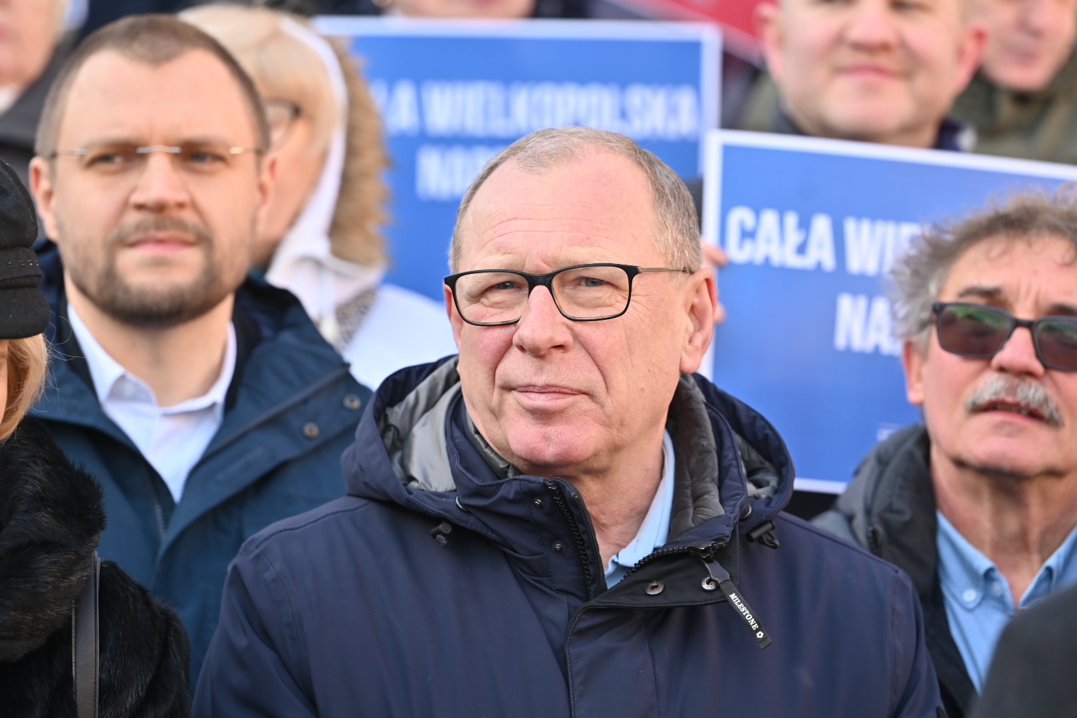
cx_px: 538
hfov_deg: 11.4
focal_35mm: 180
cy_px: 359
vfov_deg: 7.6
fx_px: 5385
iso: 125
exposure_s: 1/125
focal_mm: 180
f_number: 4.5
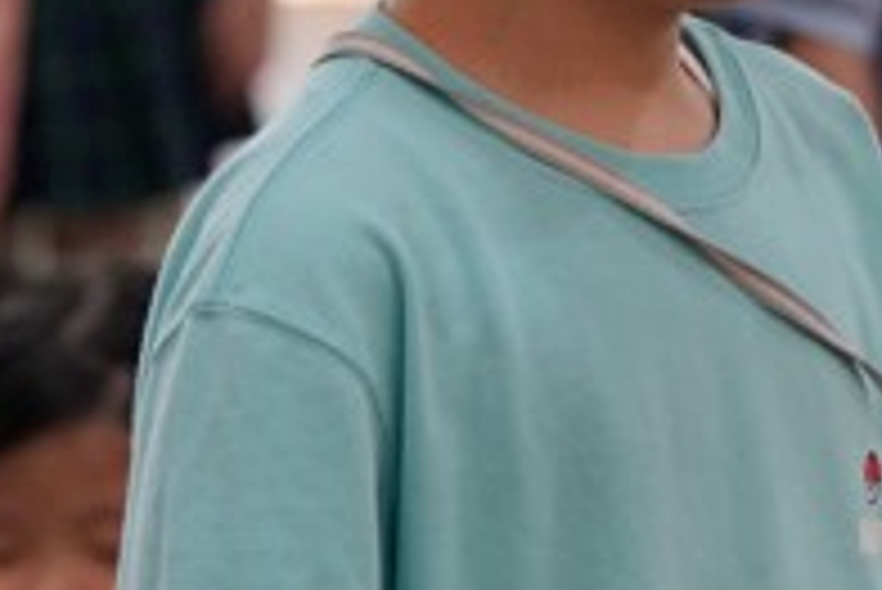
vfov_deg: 2.9
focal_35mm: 481
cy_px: -144
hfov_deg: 4.3
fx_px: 11793
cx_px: 1179
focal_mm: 105
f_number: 4
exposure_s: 1/160
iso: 800
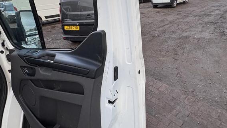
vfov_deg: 47.1
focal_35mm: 24
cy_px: 45
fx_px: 144
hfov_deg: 76.2
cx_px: 106
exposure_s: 1/99
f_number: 2.2
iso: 40
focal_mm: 2.22
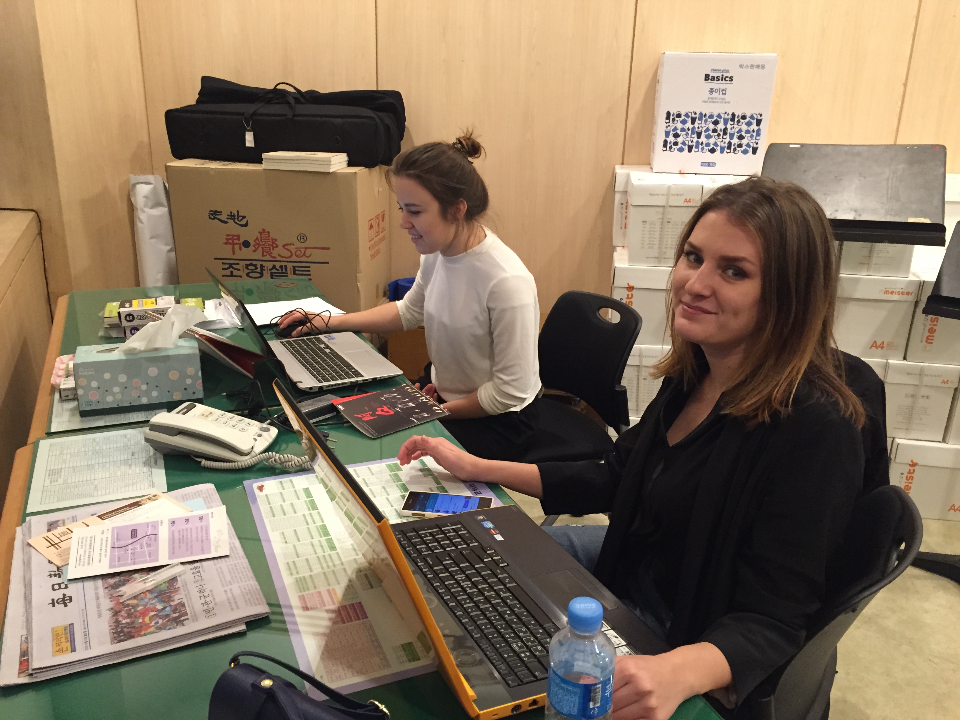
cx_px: 480
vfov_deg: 48.2
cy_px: 360
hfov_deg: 61.7
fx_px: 804
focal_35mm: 29
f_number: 2.2
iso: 250
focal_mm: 4.15
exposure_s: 1/30
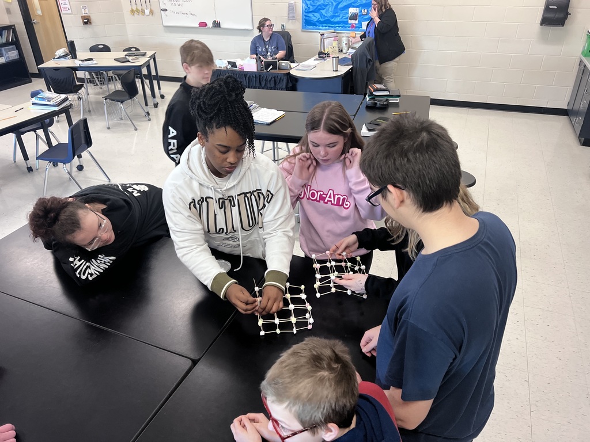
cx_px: 295
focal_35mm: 26
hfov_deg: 67.3
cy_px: 221
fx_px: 443
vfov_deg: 53.1
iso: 250
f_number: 1.5
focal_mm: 5.7
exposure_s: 1/60
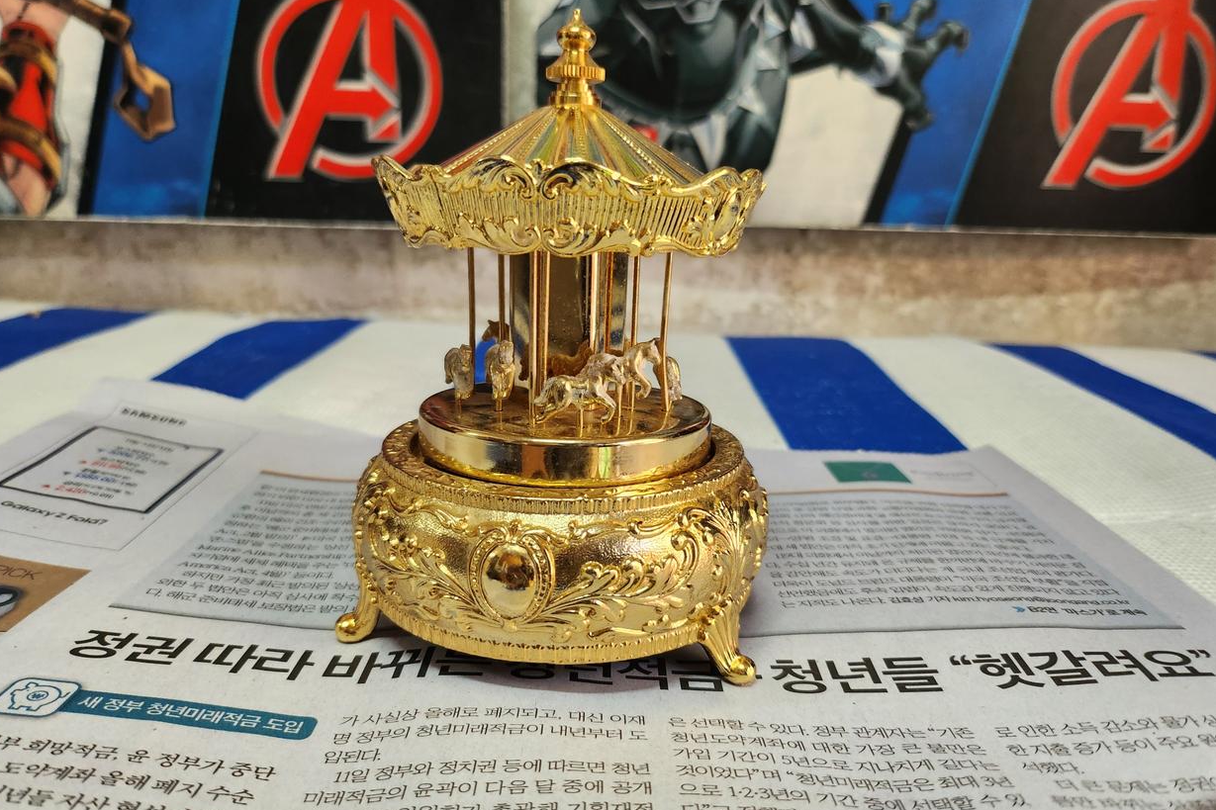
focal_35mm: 26
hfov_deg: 69.4
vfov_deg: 49.5
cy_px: 421
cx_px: 605
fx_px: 878
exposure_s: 1/120
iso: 200
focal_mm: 5
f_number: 1.8
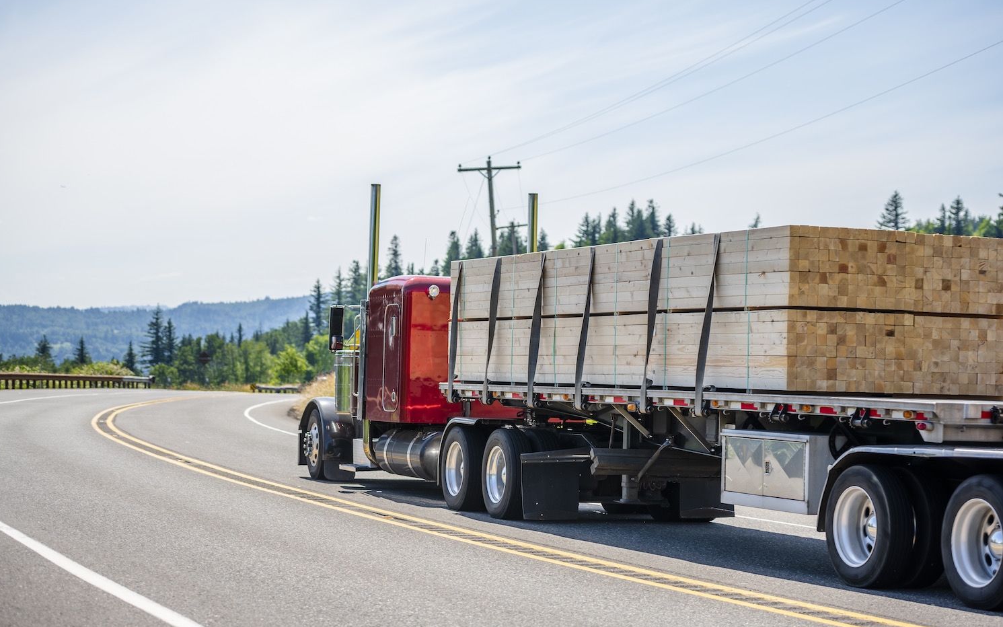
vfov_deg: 16.3
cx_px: 499
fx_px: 2187
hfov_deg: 25.8
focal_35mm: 80
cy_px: 297
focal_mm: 78
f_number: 2.8
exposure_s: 1/640
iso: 64
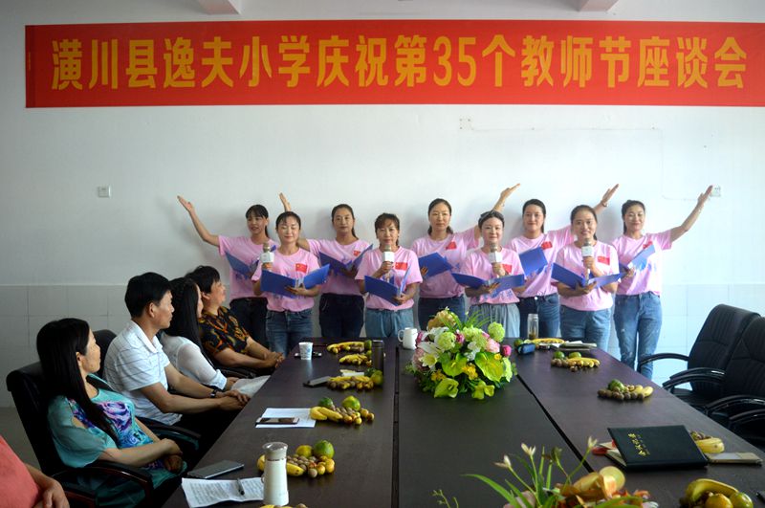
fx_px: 796
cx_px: 382
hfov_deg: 51.3
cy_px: 254
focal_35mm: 38
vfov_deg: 35.4
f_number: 4
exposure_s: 1/60
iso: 560
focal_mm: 25
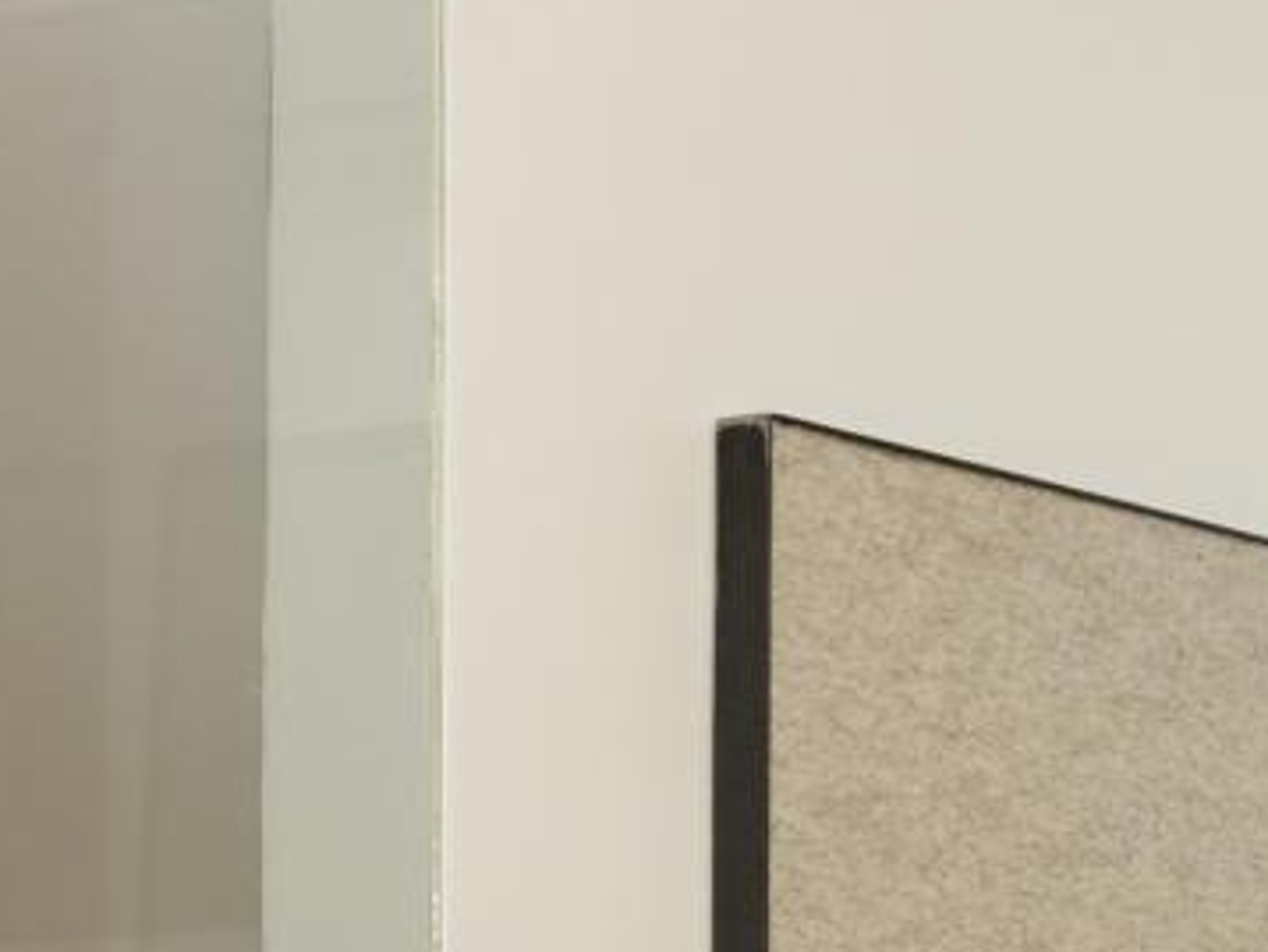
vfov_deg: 10.4
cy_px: 1462
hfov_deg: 12.8
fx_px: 5022
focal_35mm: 137
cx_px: 2430
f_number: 7.1
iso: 160
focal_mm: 17
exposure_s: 1/2.5
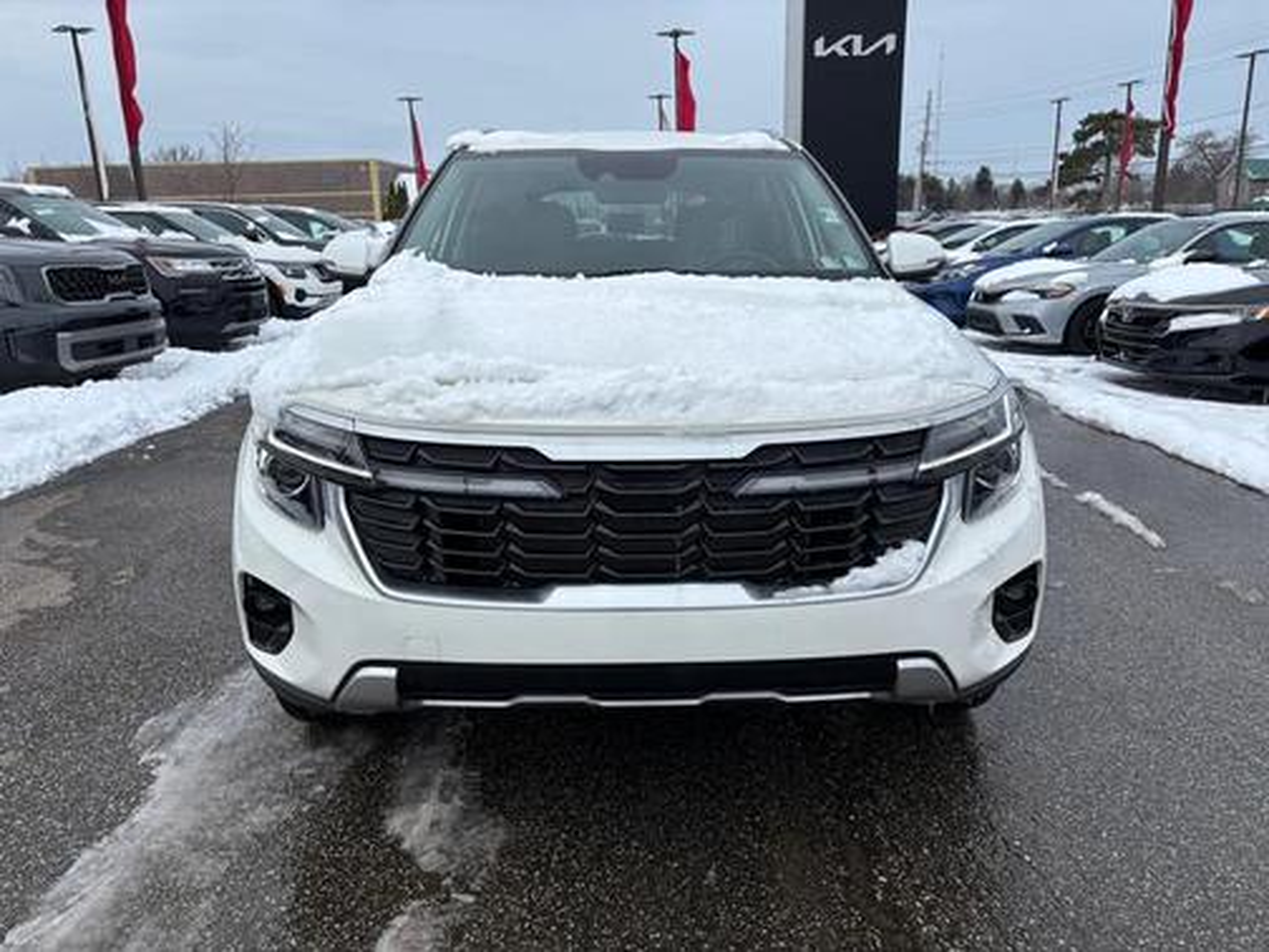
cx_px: 634
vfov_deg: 53.1
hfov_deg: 67.3
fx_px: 953
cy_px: 476
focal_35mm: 26
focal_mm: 5.96
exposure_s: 1/5618
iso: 50
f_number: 1.6
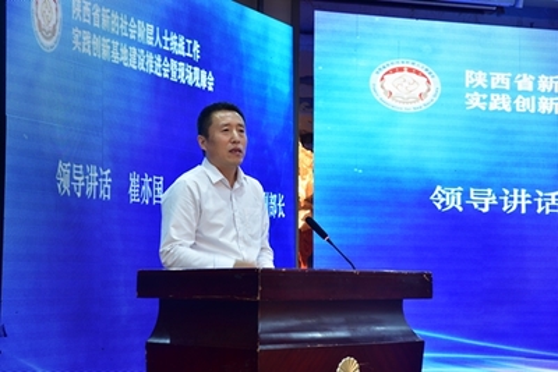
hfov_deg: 28.8
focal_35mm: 70
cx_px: 279
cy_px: 186
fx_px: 1085
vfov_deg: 19.5
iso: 500
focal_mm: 70
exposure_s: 1/25
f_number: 5.6
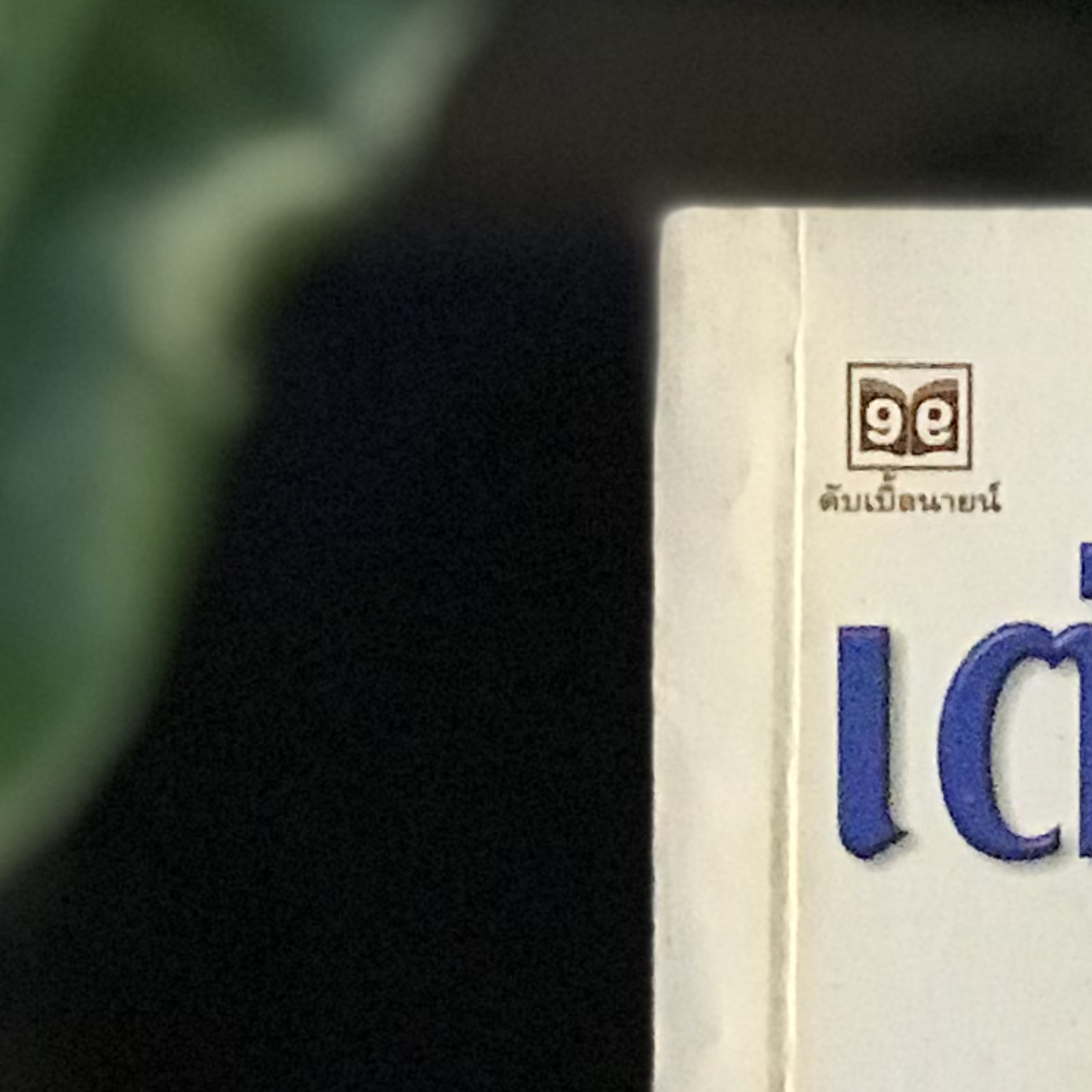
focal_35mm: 256
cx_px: 1760
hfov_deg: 6.7
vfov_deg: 6.8
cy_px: 1459
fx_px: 9137
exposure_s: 1/50
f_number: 2.8
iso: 200
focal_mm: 6.6
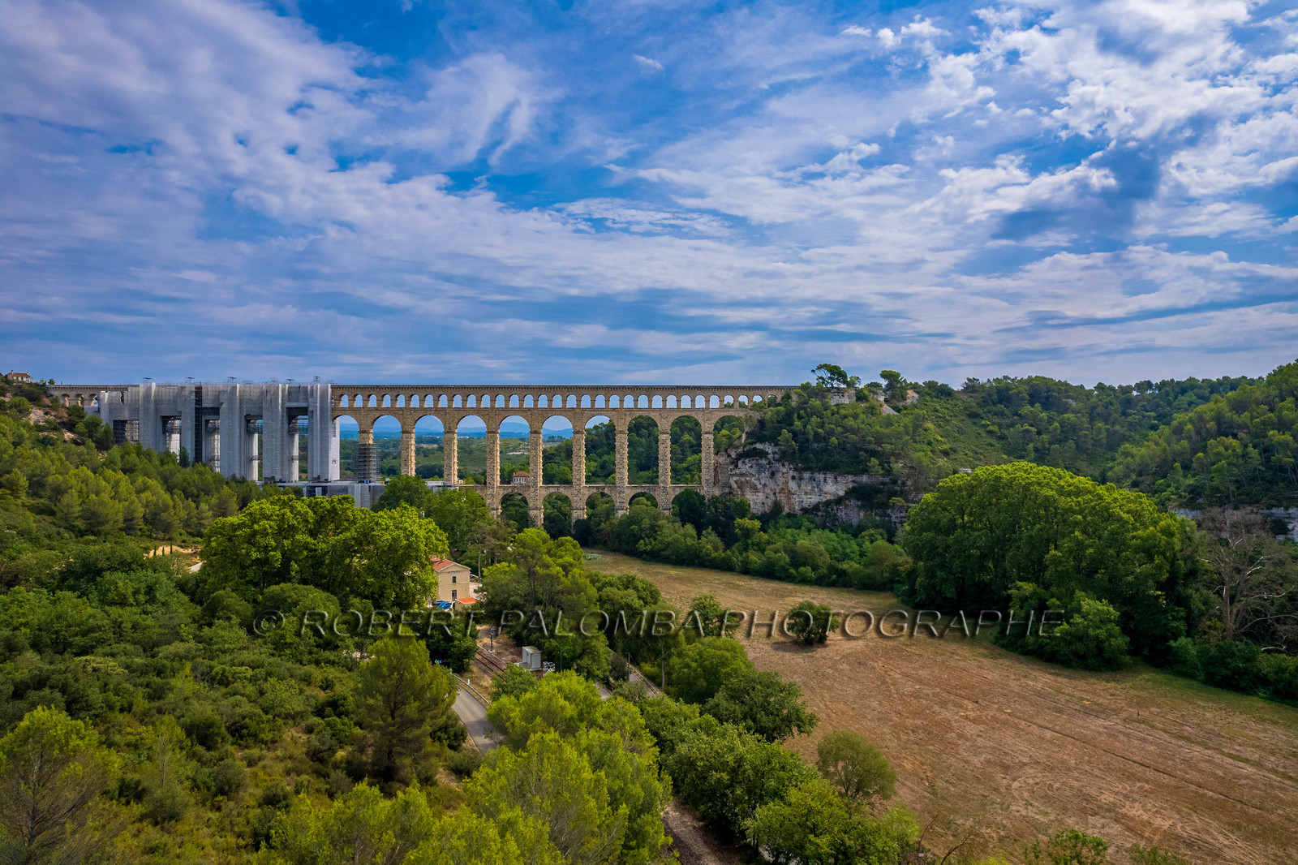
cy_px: 432
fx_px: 793
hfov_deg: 78.6
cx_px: 649
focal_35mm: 22
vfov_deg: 57.2
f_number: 2.8
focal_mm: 8.4
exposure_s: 1/5000
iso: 100
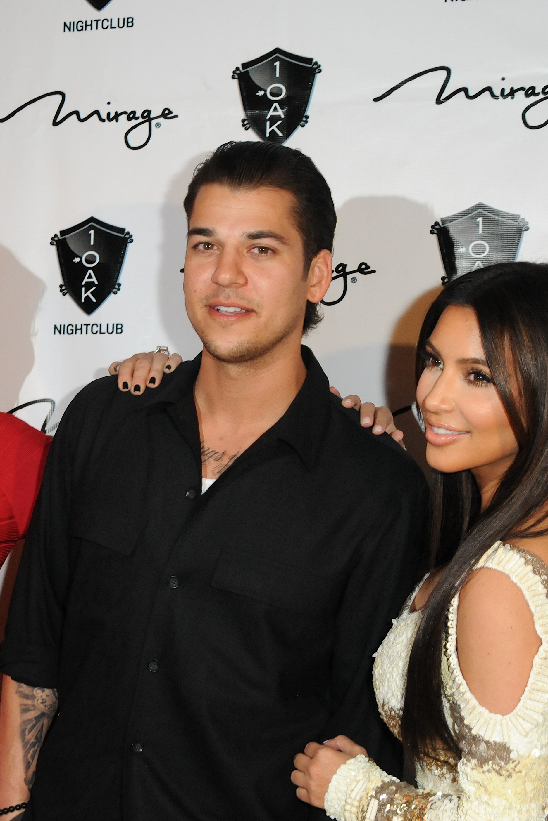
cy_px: 410
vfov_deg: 31.4
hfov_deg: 21.2
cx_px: 248
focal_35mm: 64
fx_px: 1461
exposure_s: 1/60
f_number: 7.1
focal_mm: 28
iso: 800
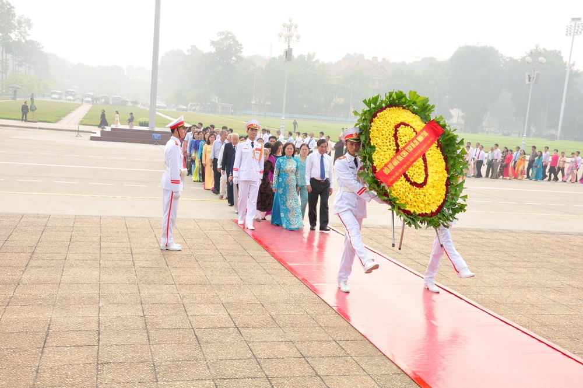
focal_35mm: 42
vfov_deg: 31.8
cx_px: 292
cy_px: 194
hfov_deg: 46.4
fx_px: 680
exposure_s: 1/100
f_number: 10
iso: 250
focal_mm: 28
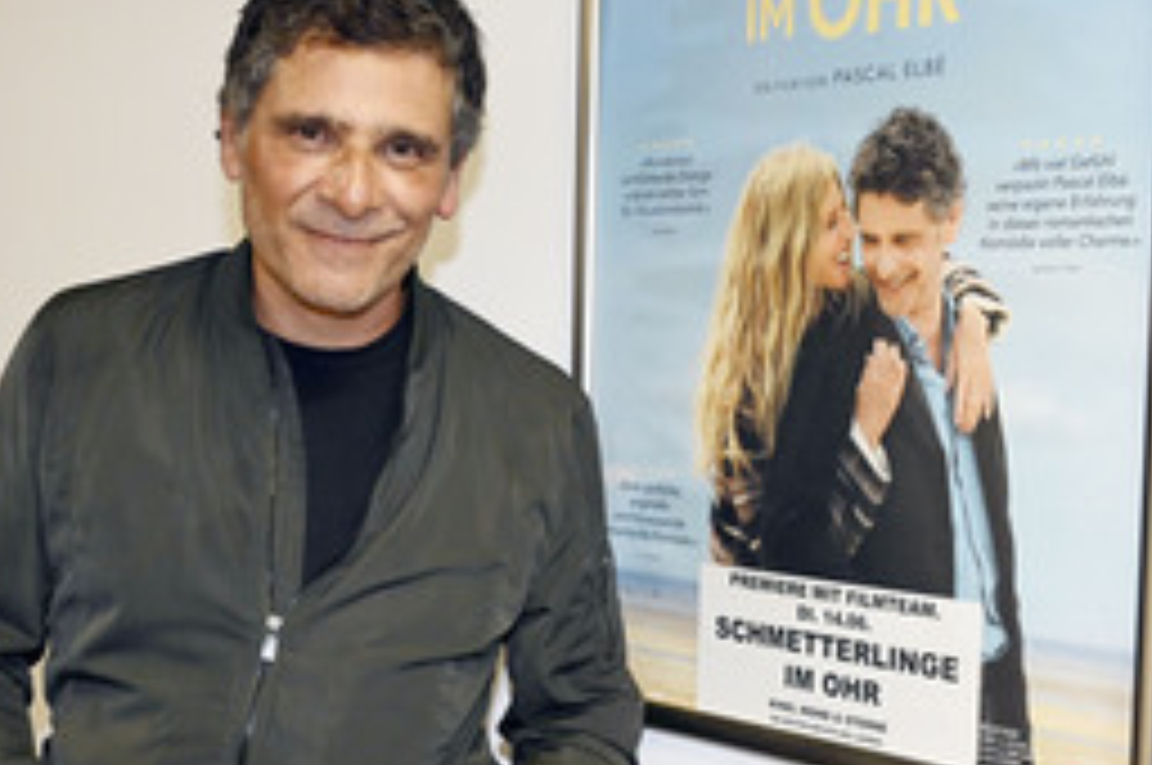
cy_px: 486
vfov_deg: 22.5
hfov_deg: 33.4
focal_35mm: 60
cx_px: 515
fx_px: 1918
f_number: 6.3
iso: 3200
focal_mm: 34
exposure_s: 1/50
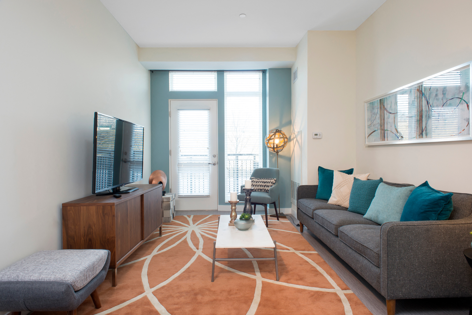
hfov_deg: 84.0
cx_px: 236
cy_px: 158
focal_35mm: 20
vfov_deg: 62.0
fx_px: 262
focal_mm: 20
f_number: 18
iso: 400
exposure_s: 1/4
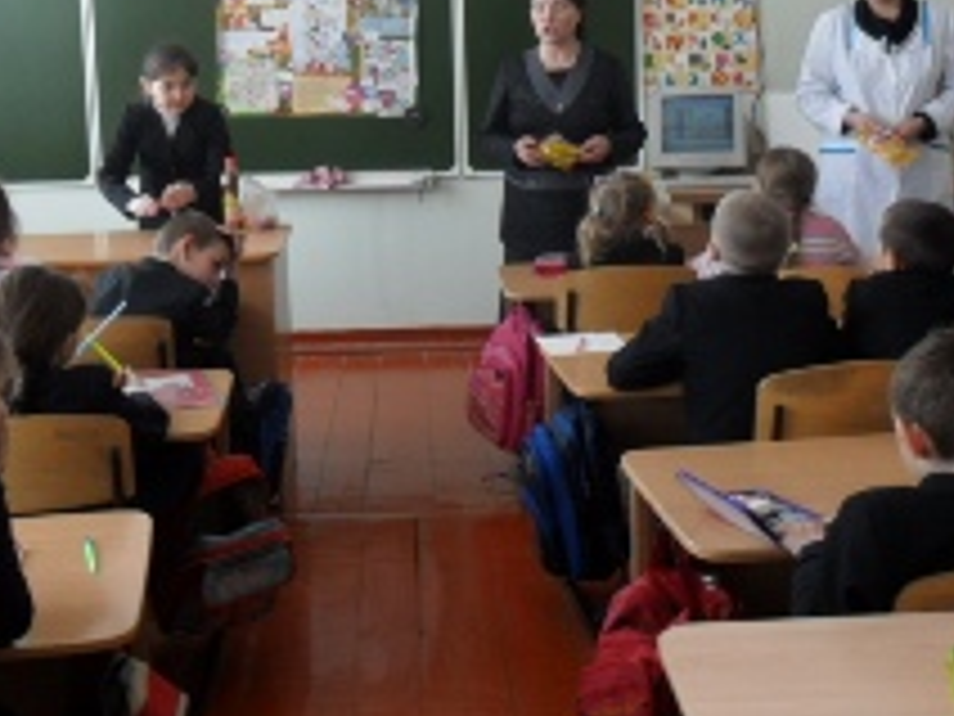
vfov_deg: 28.3
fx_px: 1406
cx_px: 454
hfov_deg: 37.5
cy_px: 216
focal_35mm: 51
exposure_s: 1/45
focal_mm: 4.9
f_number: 3.5
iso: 100
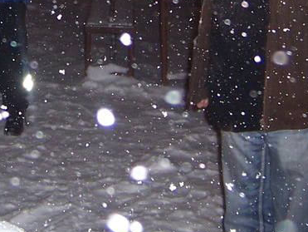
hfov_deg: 21.4
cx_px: 91
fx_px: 810
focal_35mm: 91
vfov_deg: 15.8
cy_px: -24
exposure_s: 1/2
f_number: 2.8
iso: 140
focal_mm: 5.5
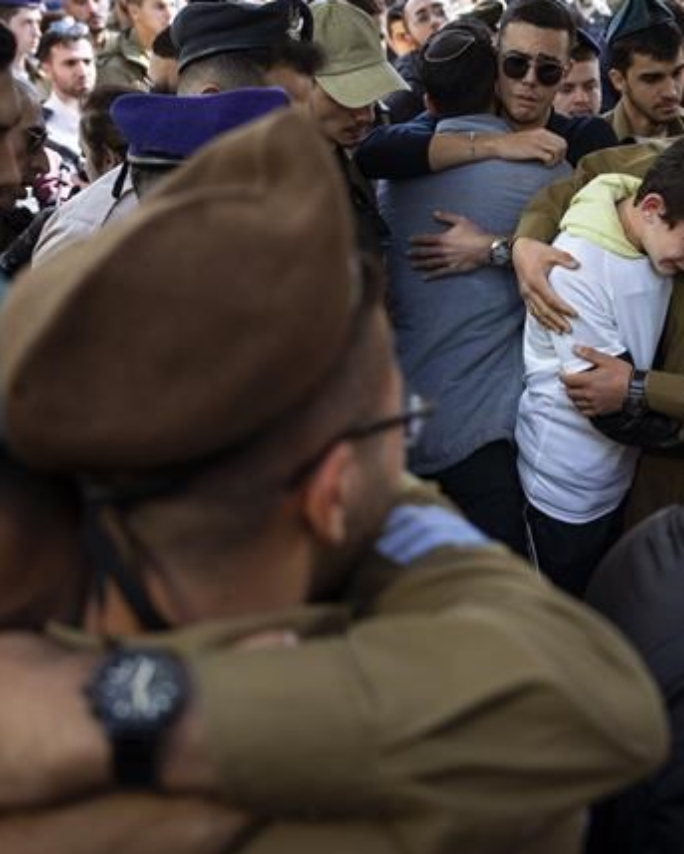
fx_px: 1188
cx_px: 453
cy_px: 428
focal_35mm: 47
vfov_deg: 39.5
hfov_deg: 31.9
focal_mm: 33
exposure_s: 1/320
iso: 320
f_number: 2.8
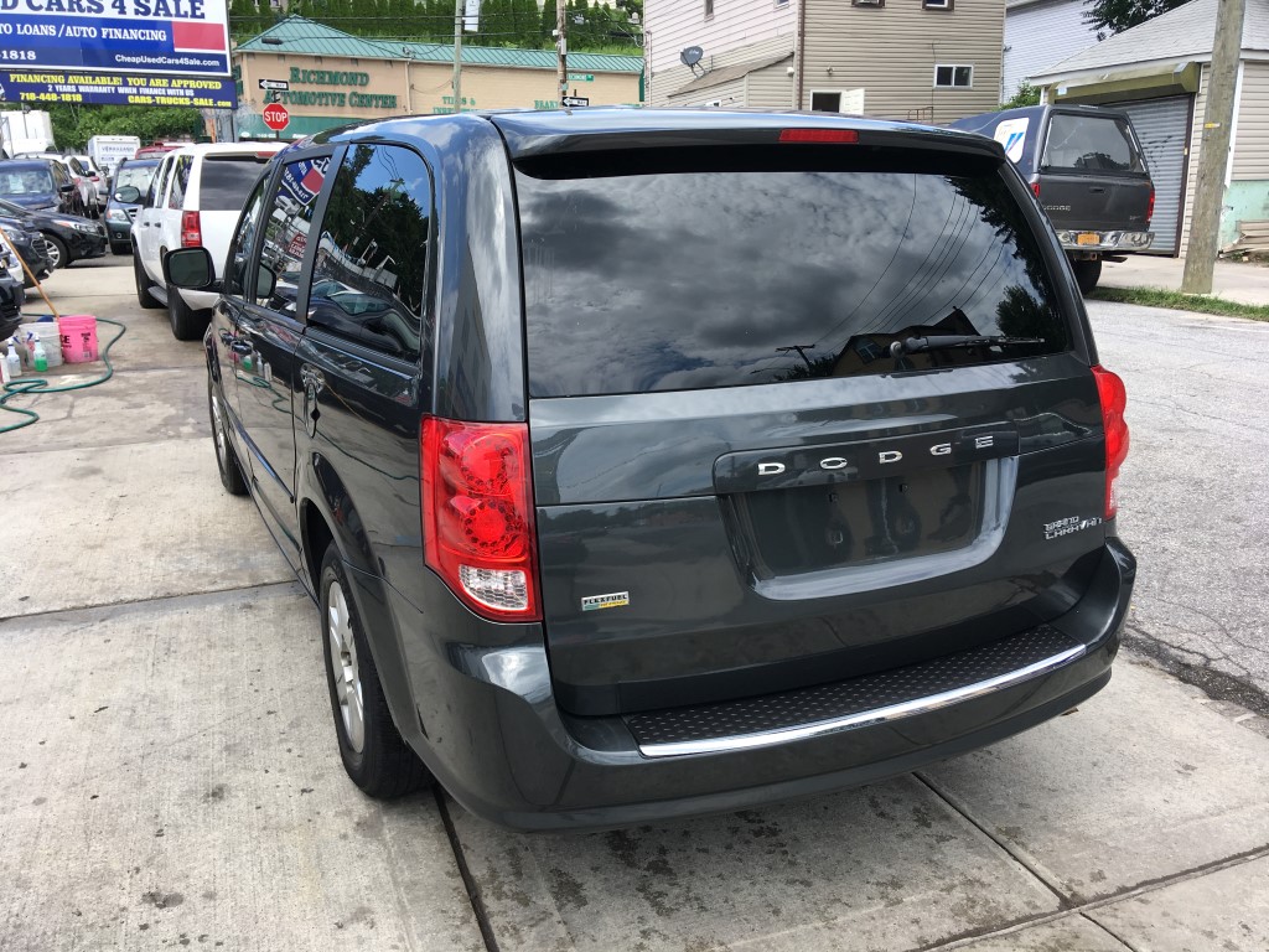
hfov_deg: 61.7
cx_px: 634
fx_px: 1063
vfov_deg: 48.2
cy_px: 476
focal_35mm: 29
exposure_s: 1/487
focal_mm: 4.15
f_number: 2.2
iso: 25
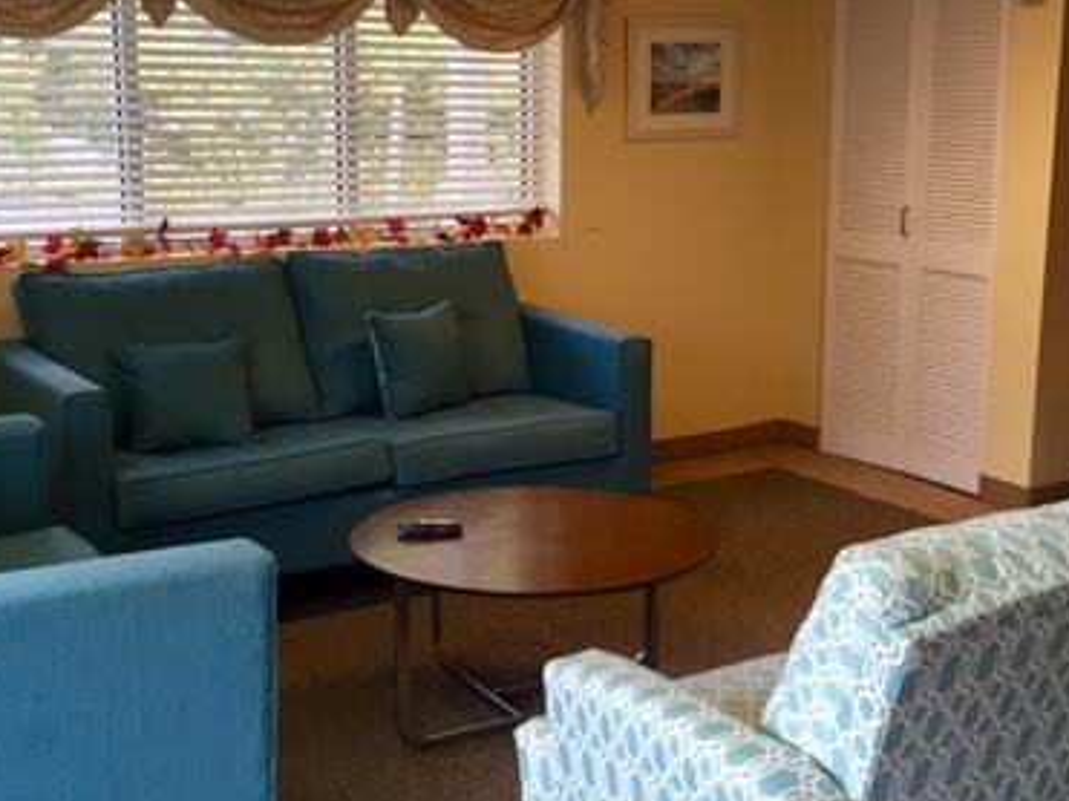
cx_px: 582
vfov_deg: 29.1
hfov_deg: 38.2
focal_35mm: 50
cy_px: 366
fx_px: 1544
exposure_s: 1/30
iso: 64
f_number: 2.2
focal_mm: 4.15
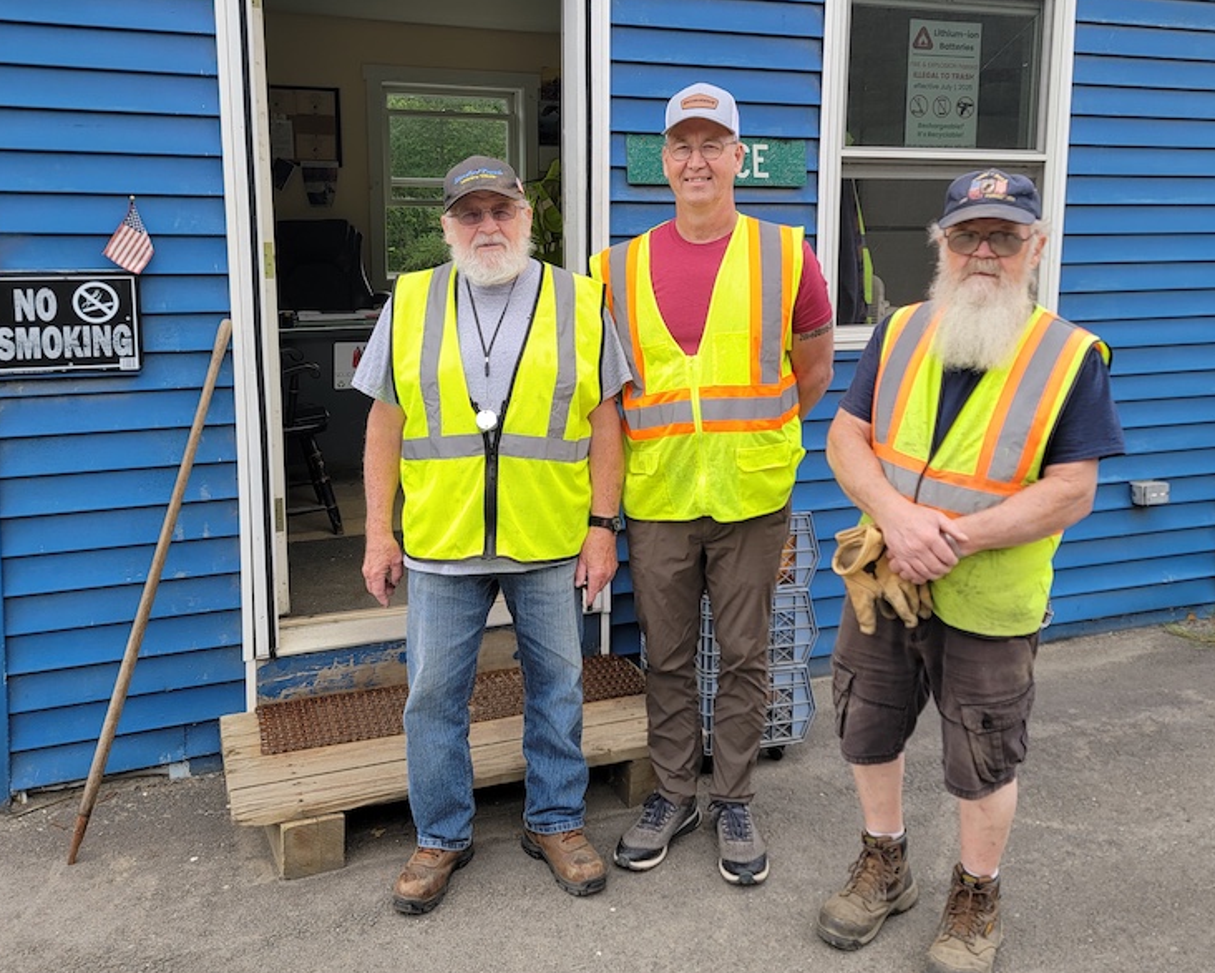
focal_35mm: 32
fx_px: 1151
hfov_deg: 55.6
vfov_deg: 45.5
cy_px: 372
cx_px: 622
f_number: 1.8
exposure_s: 1/321
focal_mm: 6.7
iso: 16
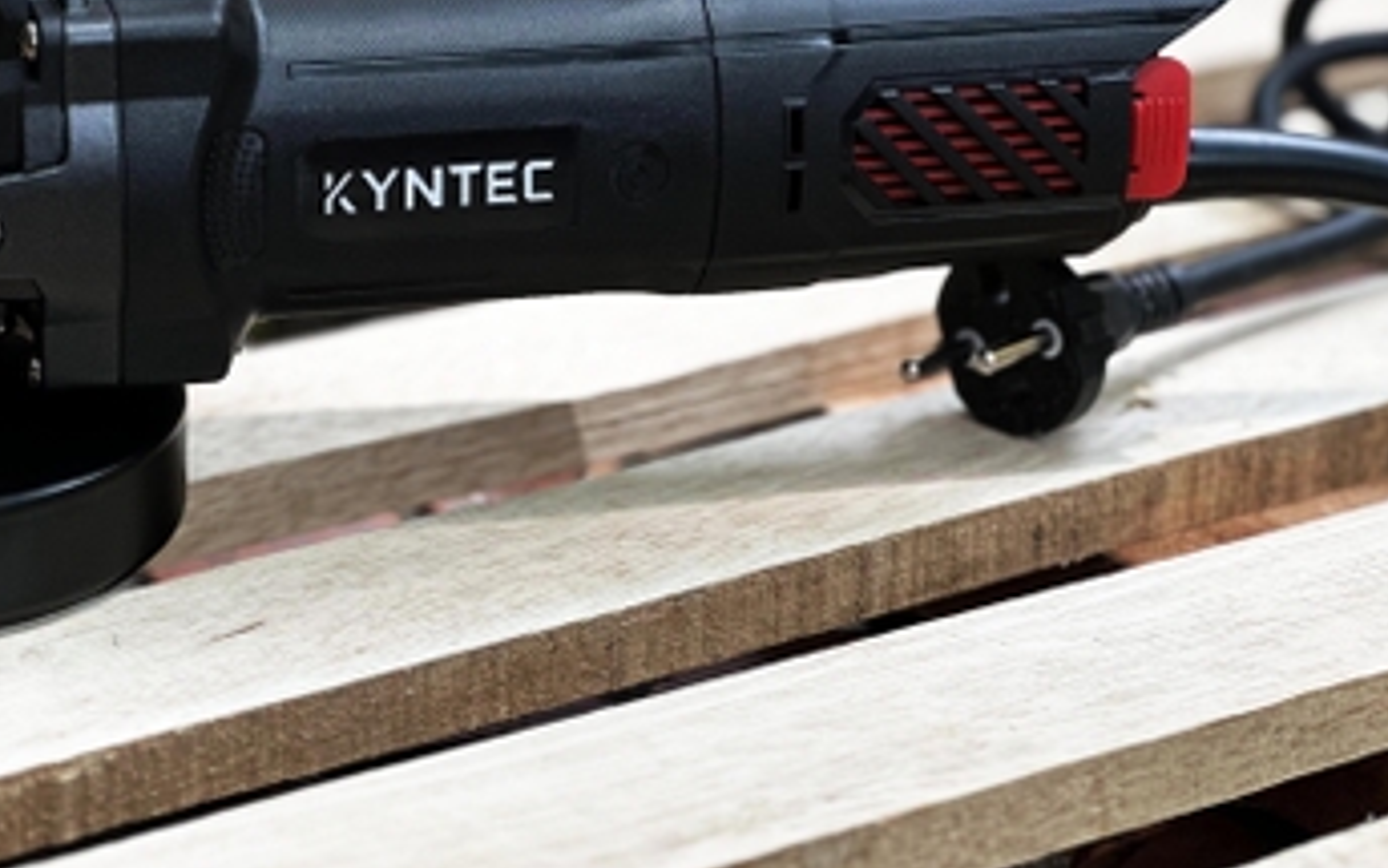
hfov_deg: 18.2
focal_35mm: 114
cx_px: 452
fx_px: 4312
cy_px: 222
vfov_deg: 11.5
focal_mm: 9
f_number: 2.8
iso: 64
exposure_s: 1/121
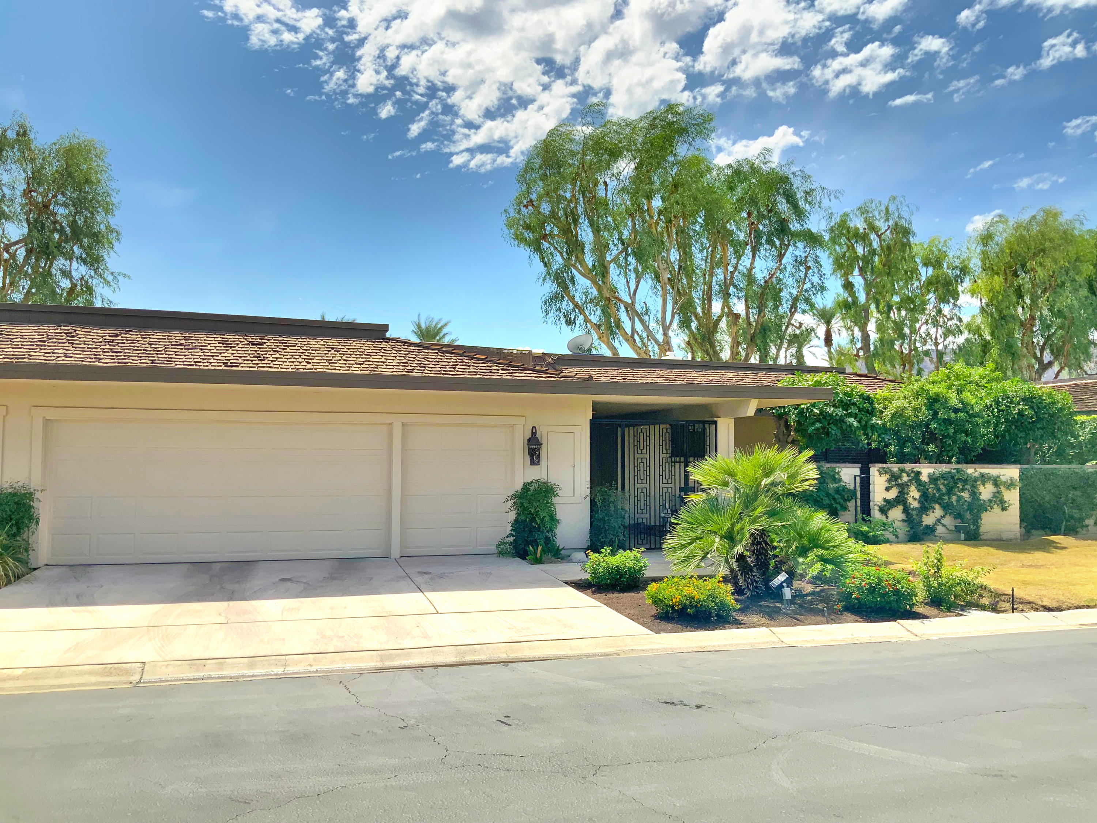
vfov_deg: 48.2
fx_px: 919
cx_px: 548
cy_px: 412
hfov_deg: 61.7
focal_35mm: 29
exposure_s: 1/1848
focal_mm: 3
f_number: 1.8
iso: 16
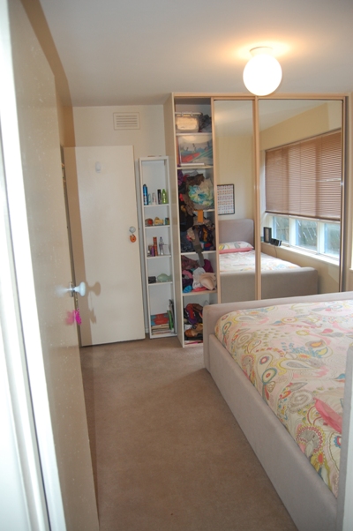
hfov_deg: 47.8
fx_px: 398
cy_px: 266
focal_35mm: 27
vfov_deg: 67.4
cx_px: 176
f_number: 3.5
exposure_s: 1/60
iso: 400
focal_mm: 18
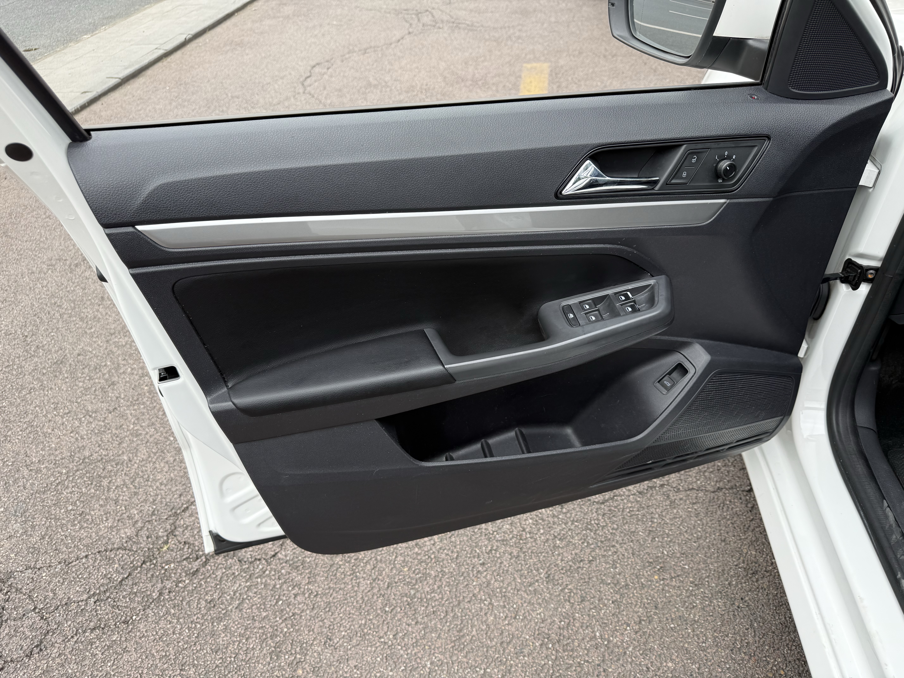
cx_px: 452
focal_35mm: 24
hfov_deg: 71.6
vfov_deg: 56.8
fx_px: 627
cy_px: 339
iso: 80
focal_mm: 6.76
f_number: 1.78
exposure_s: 1/504
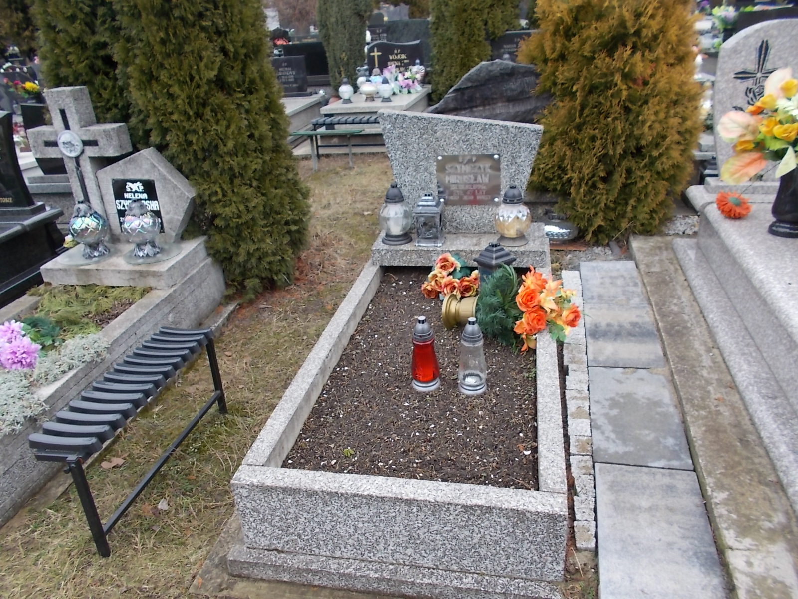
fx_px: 599
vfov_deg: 53.1
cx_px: 399
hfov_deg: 67.3
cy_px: 300
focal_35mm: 26
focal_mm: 4.6
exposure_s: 1/160
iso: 80
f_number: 3.2
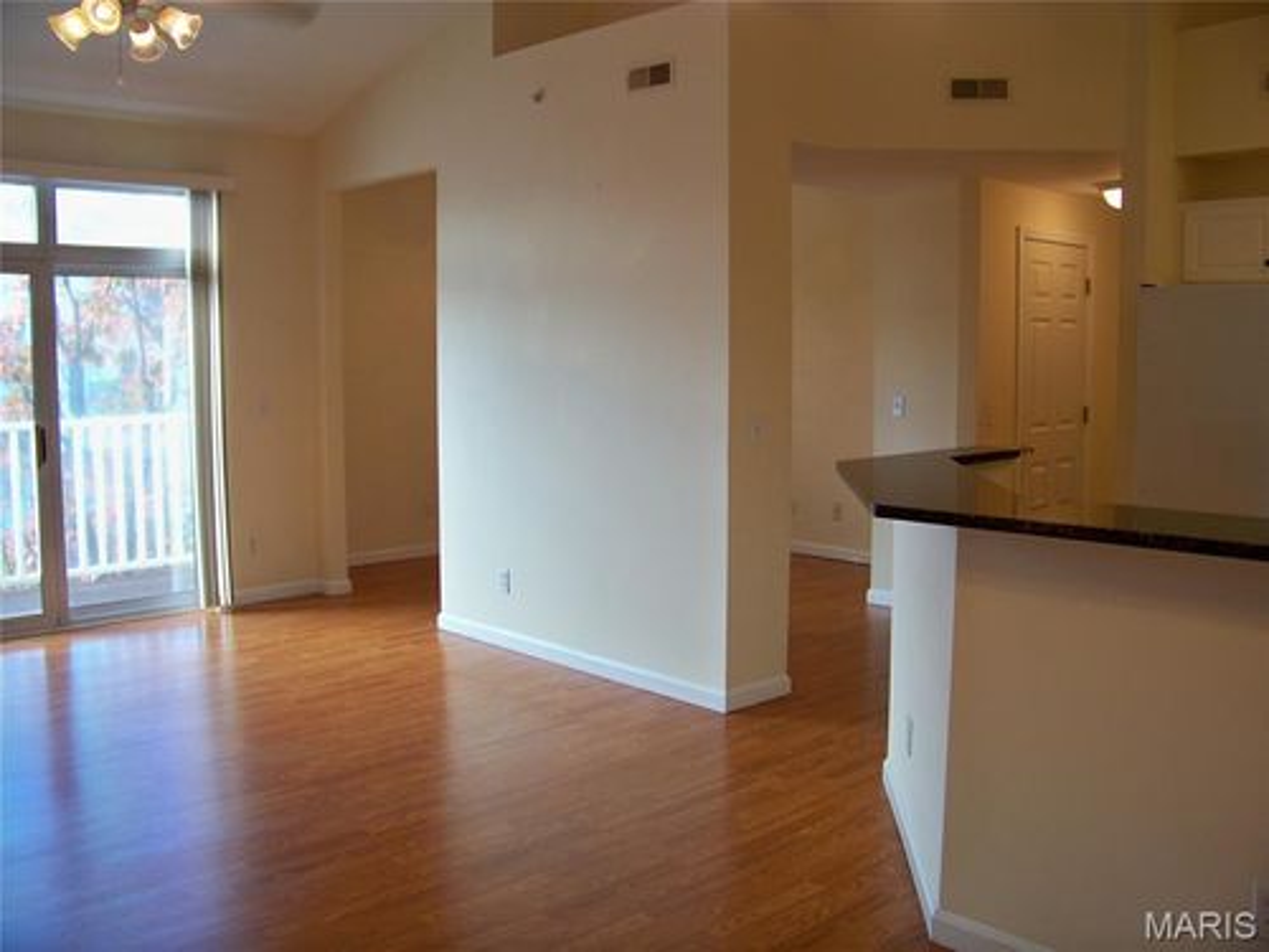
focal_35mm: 33
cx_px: 634
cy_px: 476
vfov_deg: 42.9
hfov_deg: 55.4
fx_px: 1210
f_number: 2.8
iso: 80
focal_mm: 5.85
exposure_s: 1/30
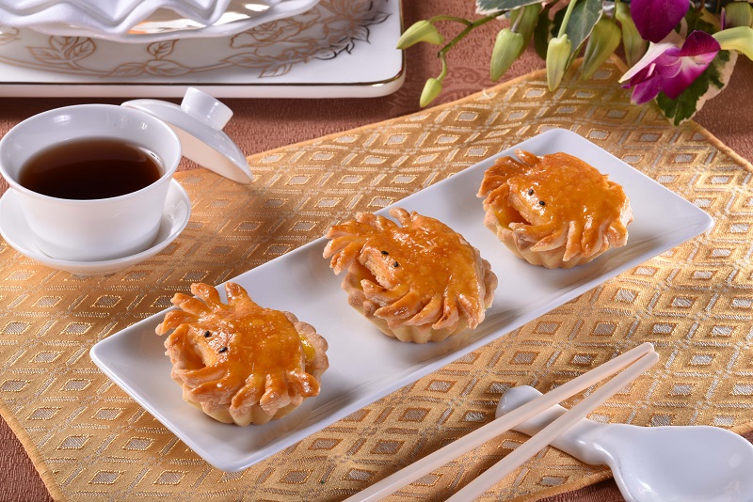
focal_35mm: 120
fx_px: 2511
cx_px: 376
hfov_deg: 17.1
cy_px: 251
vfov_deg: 11.4
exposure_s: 1/160
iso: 400
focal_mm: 120
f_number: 20
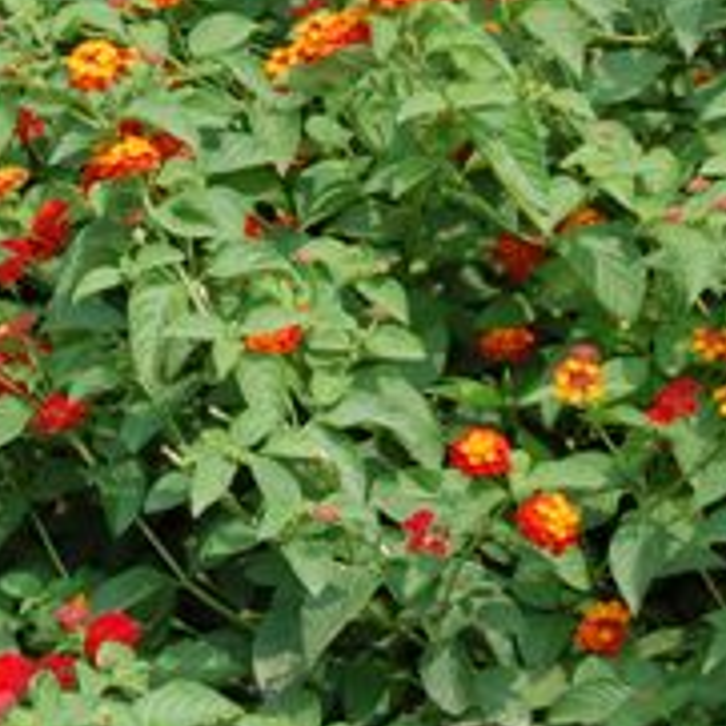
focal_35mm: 135
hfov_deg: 12.8
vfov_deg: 12.9
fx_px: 3203
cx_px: -12
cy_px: 180
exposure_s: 1/250
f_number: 8
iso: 200
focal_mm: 30
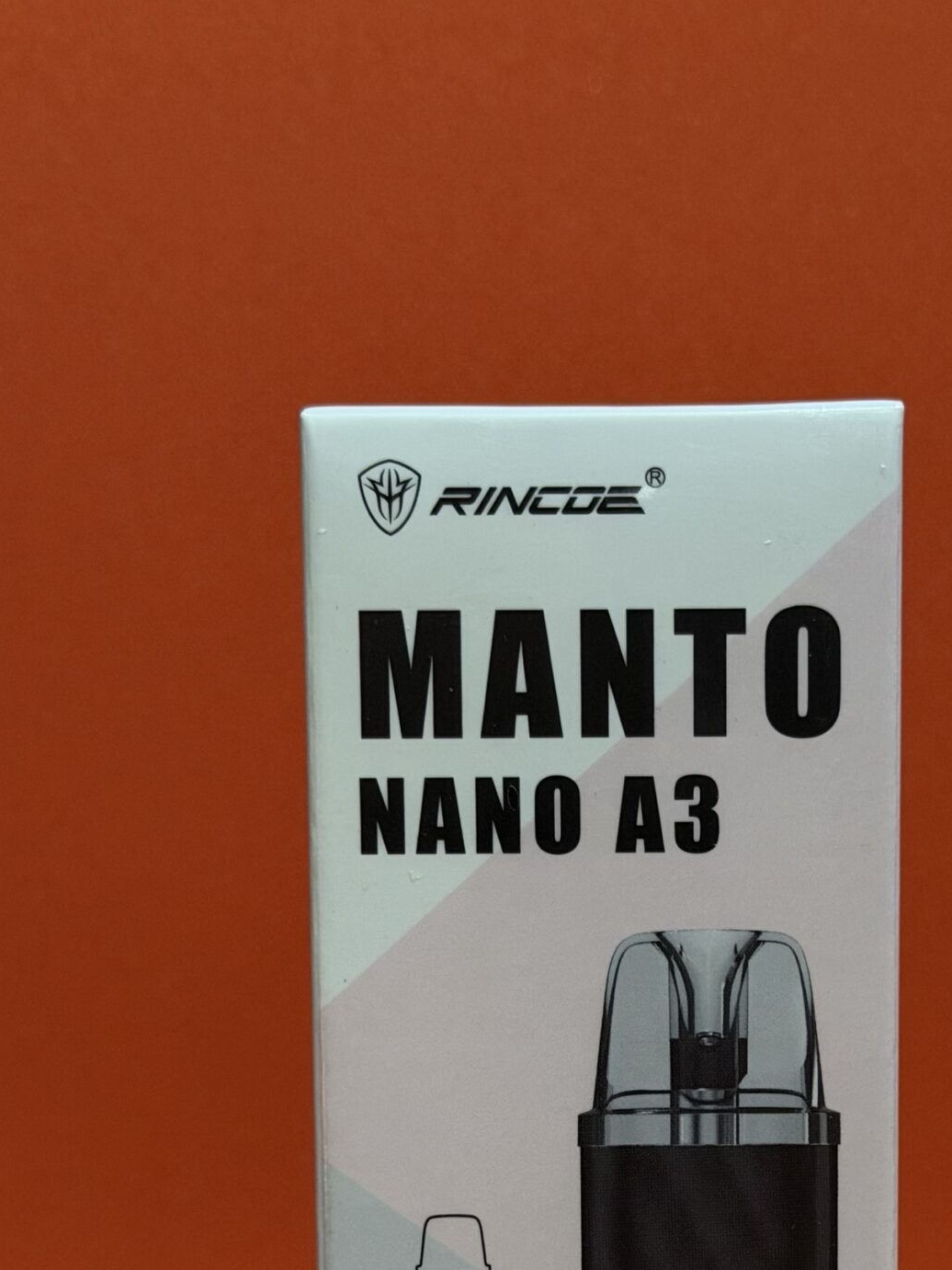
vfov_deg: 21.6
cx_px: 619
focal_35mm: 89
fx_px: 3263
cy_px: 1117
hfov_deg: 16.6
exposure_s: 1/40
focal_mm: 6.76
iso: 400
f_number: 1.78
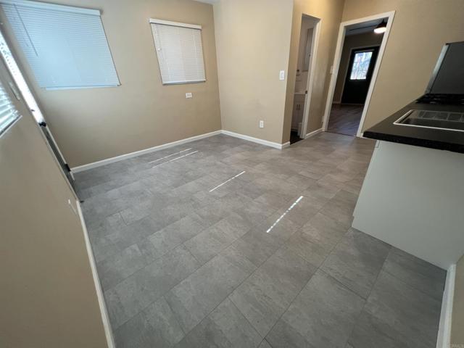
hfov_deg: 106.2
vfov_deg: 89.9
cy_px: 174
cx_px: 232
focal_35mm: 13
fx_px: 174
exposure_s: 1/120
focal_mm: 1.57
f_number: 1.8
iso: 160
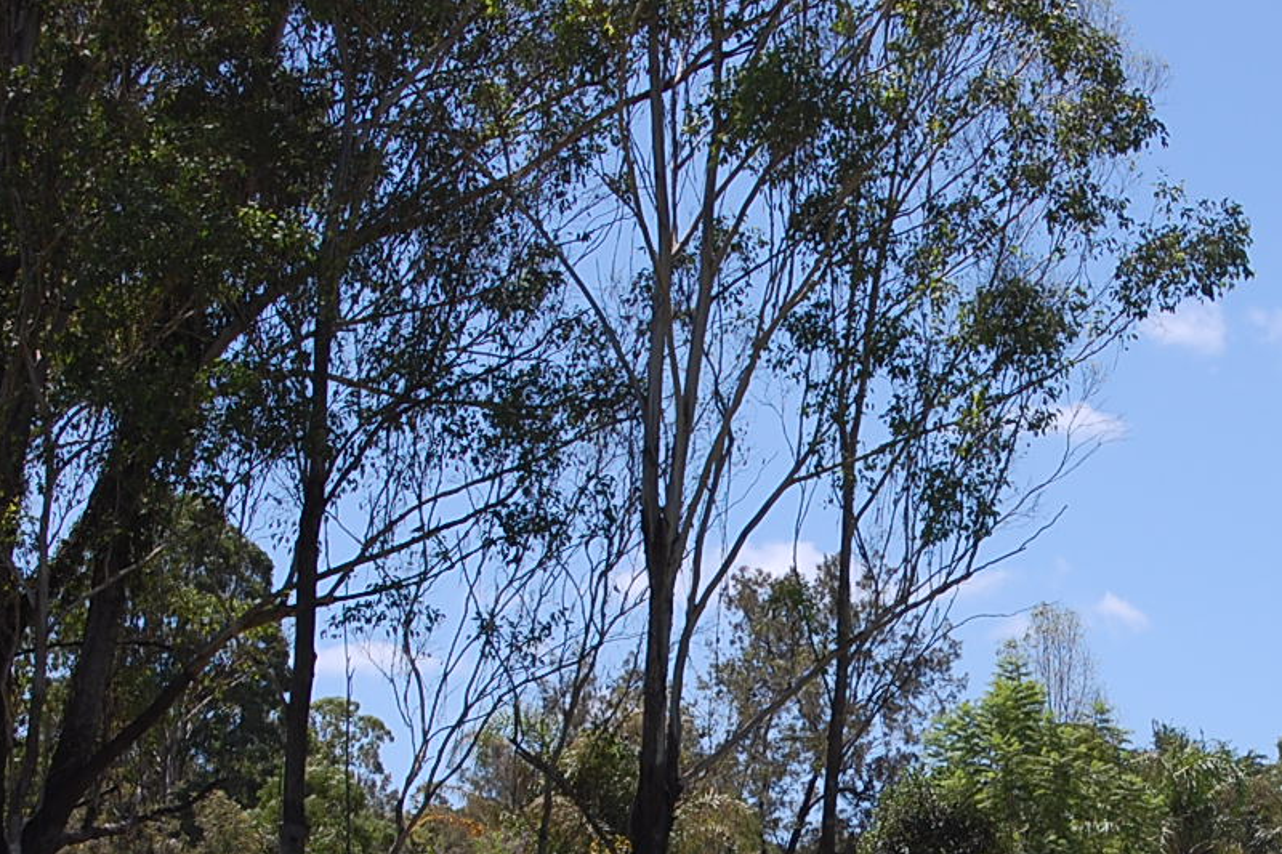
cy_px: 787
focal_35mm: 155
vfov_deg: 8.8
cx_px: 989
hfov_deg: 13.2
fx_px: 5516
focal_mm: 55
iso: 200
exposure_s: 1/320
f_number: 9
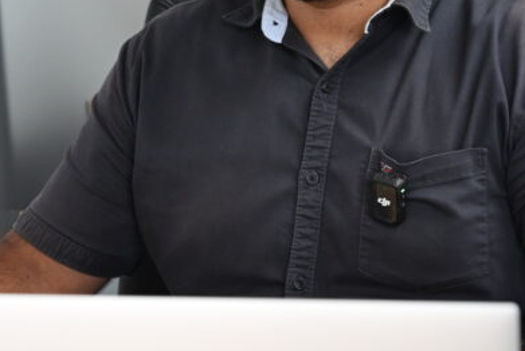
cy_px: 102
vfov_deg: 10.5
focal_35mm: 131
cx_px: 102
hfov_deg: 15.5
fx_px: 1911
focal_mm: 50
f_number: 3.5
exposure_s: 1/125
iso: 1250
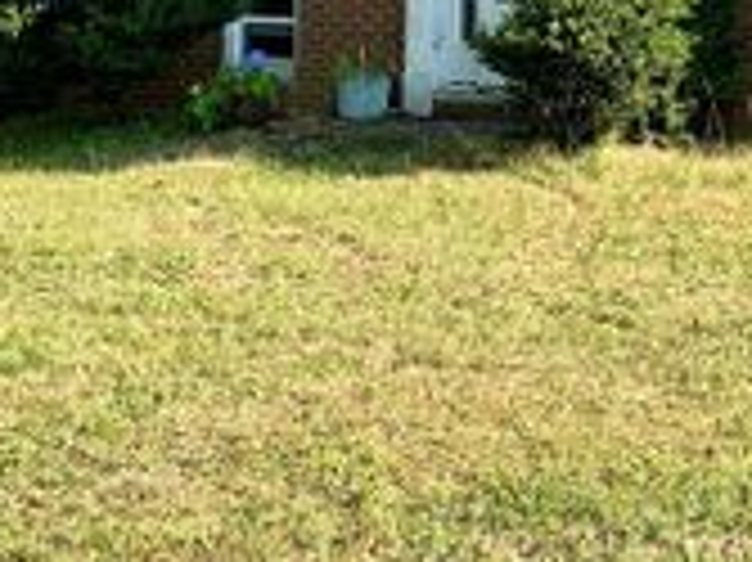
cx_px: 549
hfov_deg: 24.8
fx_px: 1693
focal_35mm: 78
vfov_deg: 17.5
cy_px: -200
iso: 25
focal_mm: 4.25
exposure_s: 1/1088
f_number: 1.8
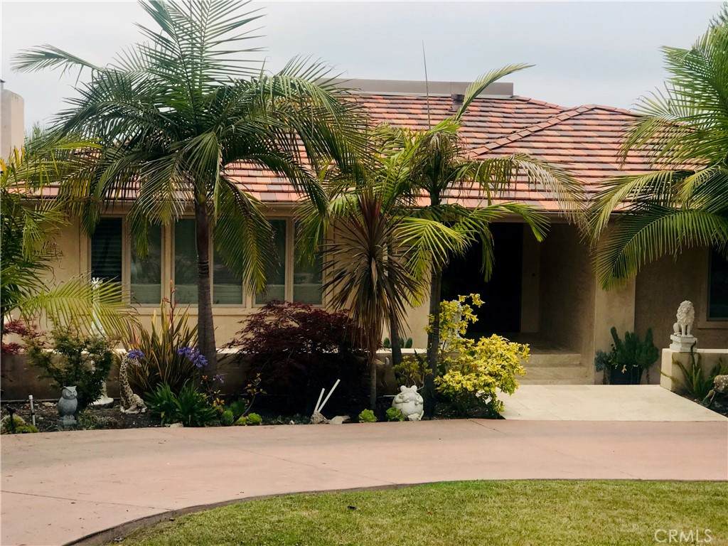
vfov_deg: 25.7
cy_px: 273
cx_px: 364
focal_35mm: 57
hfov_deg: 33.8
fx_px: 1199
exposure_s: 1/179
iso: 20
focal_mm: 6.6
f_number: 2.8
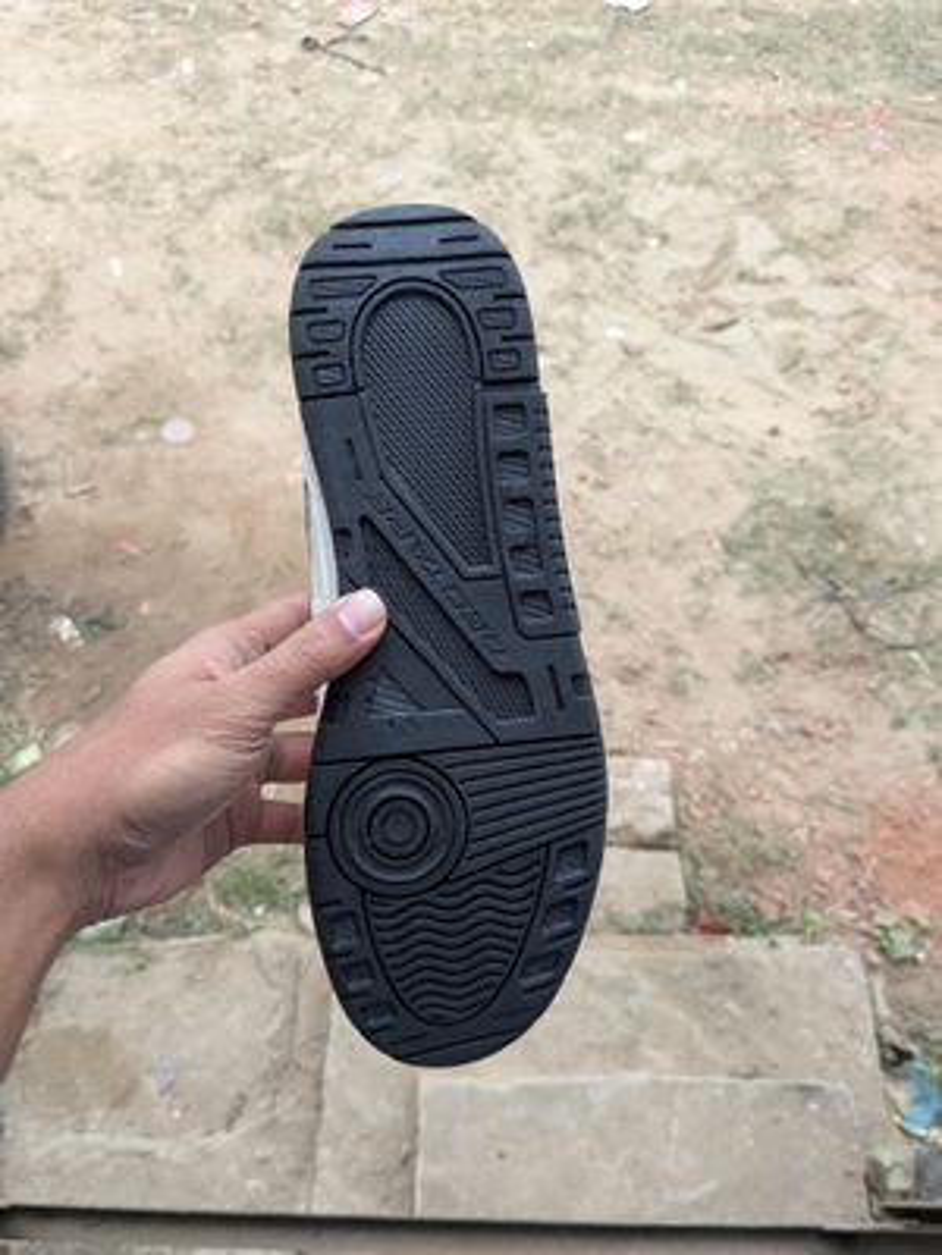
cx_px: 471
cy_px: 628
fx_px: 980
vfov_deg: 65.3
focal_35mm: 27
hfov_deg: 51.4
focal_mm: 4.38
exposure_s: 1/99.9
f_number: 1.73
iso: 307
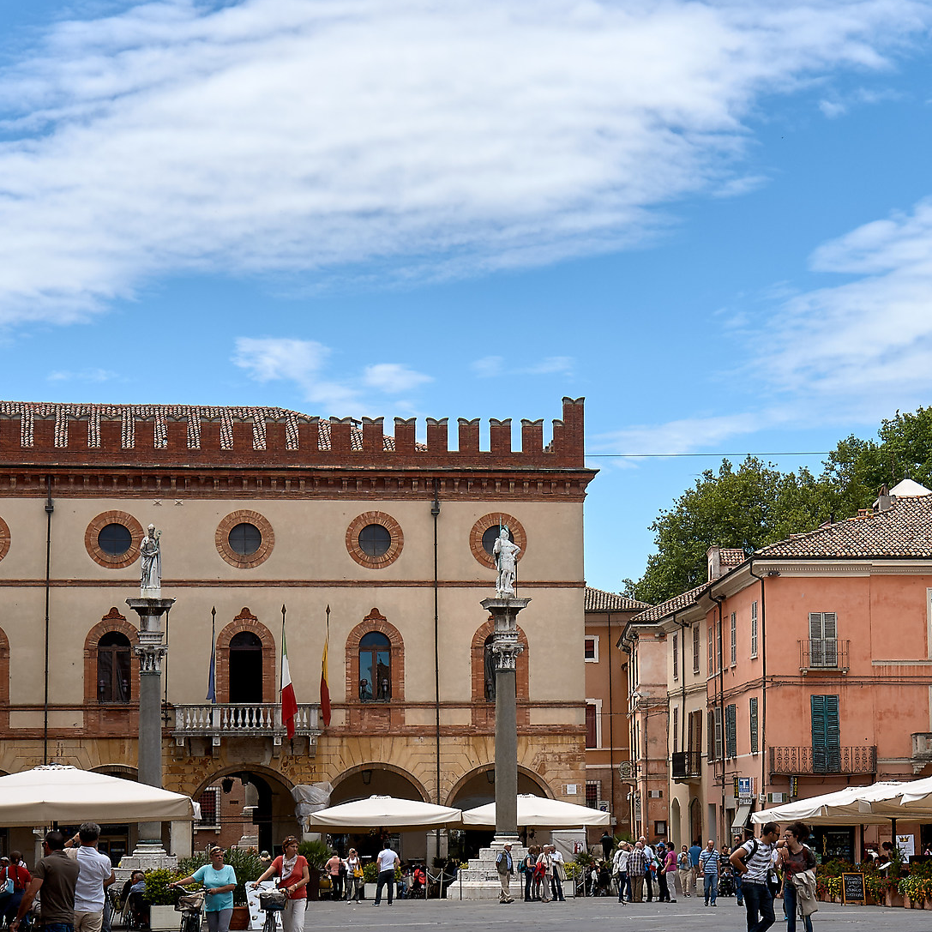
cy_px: 613
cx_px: 603
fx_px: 2313
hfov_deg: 22.7
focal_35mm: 76
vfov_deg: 22.7
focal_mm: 27
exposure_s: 1/200
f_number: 11
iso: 100
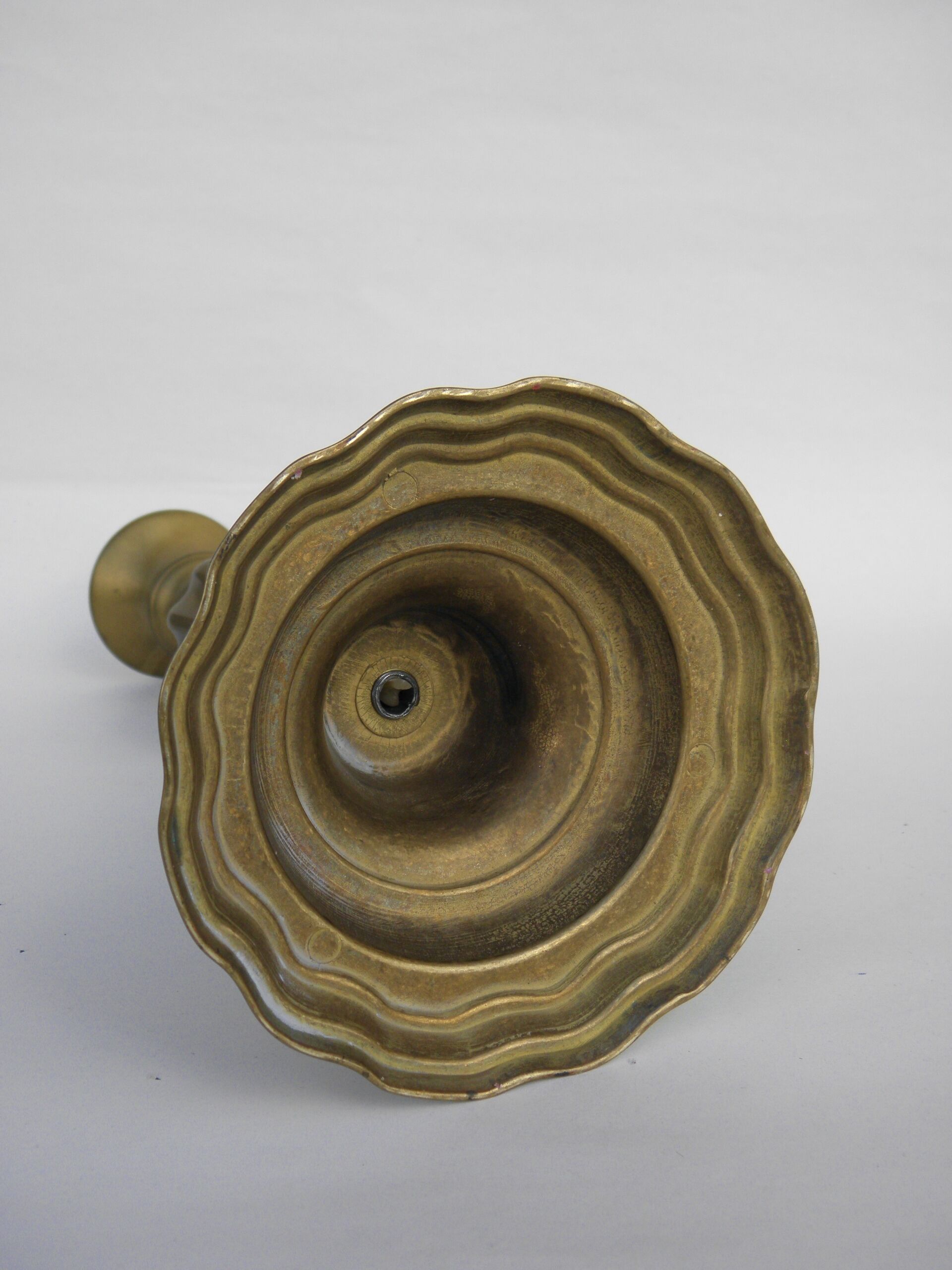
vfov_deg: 42.9
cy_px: 635
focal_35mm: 44
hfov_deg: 32.9
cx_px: 476
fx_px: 1613
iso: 100
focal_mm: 7.9
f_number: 3.9
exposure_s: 1/320
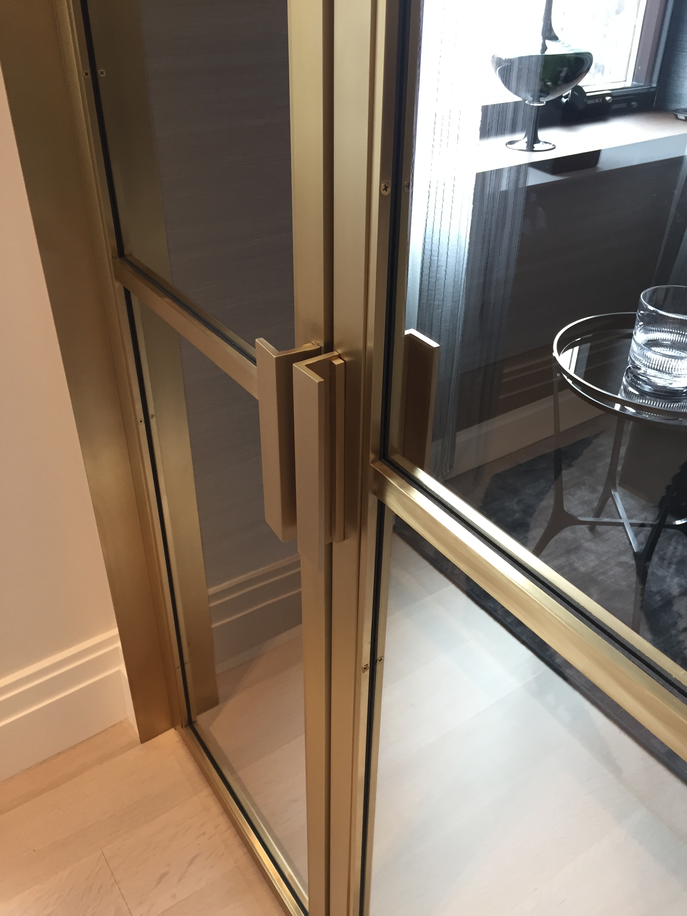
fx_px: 767
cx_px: 344
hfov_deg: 48.2
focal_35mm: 29
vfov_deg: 61.7
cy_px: 458
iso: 64
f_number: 2.2
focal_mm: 4.15
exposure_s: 1/30
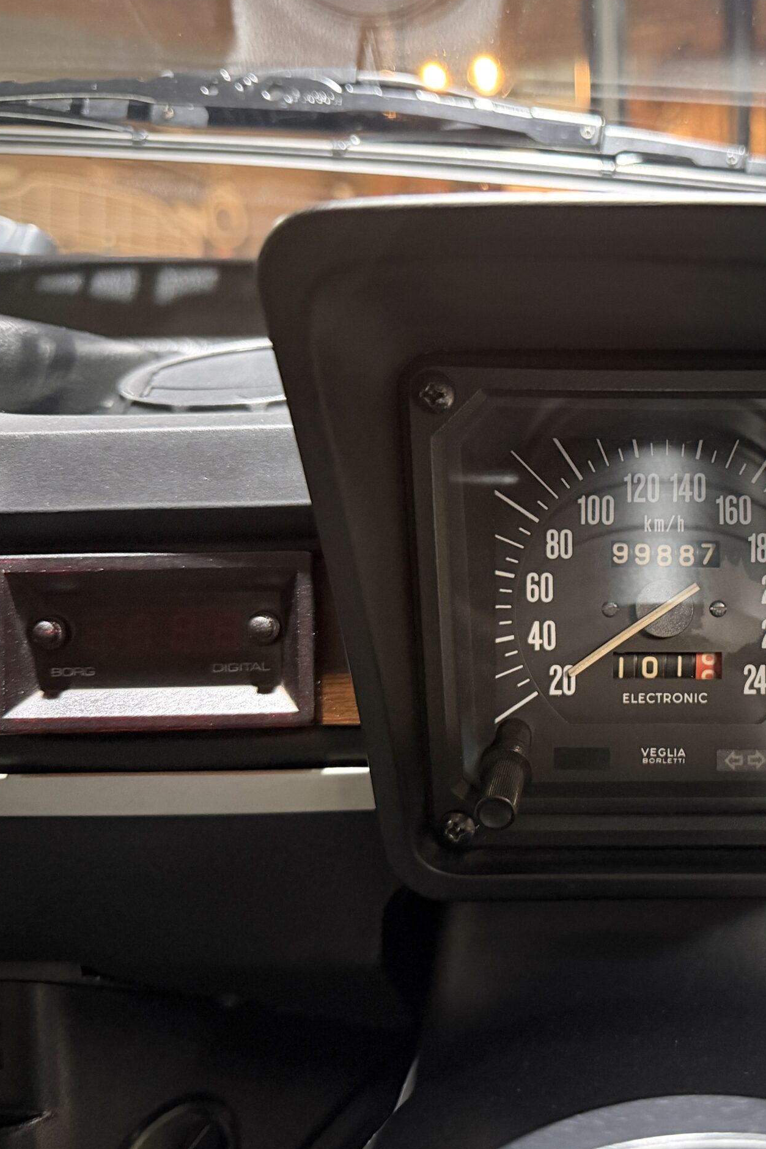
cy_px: 569
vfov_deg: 55.8
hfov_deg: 36.8
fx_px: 1085
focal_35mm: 34
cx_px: 666
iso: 800
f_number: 1.78
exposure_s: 1/25
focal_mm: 6.76
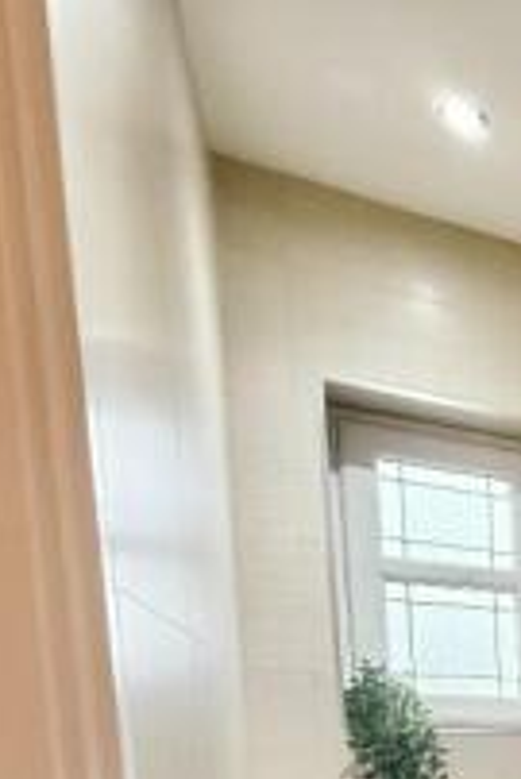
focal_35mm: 42
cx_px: 1032
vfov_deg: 38.9
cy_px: 839
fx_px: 910
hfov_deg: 19.3
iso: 640
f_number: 2.2
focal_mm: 2.22
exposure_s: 1/100
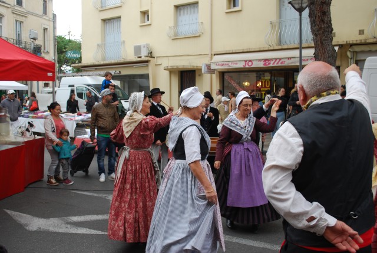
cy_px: 126
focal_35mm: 36
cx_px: 188
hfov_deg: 53.1
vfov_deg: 37.0
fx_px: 378
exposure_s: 1/125
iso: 180
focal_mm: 24
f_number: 5.6
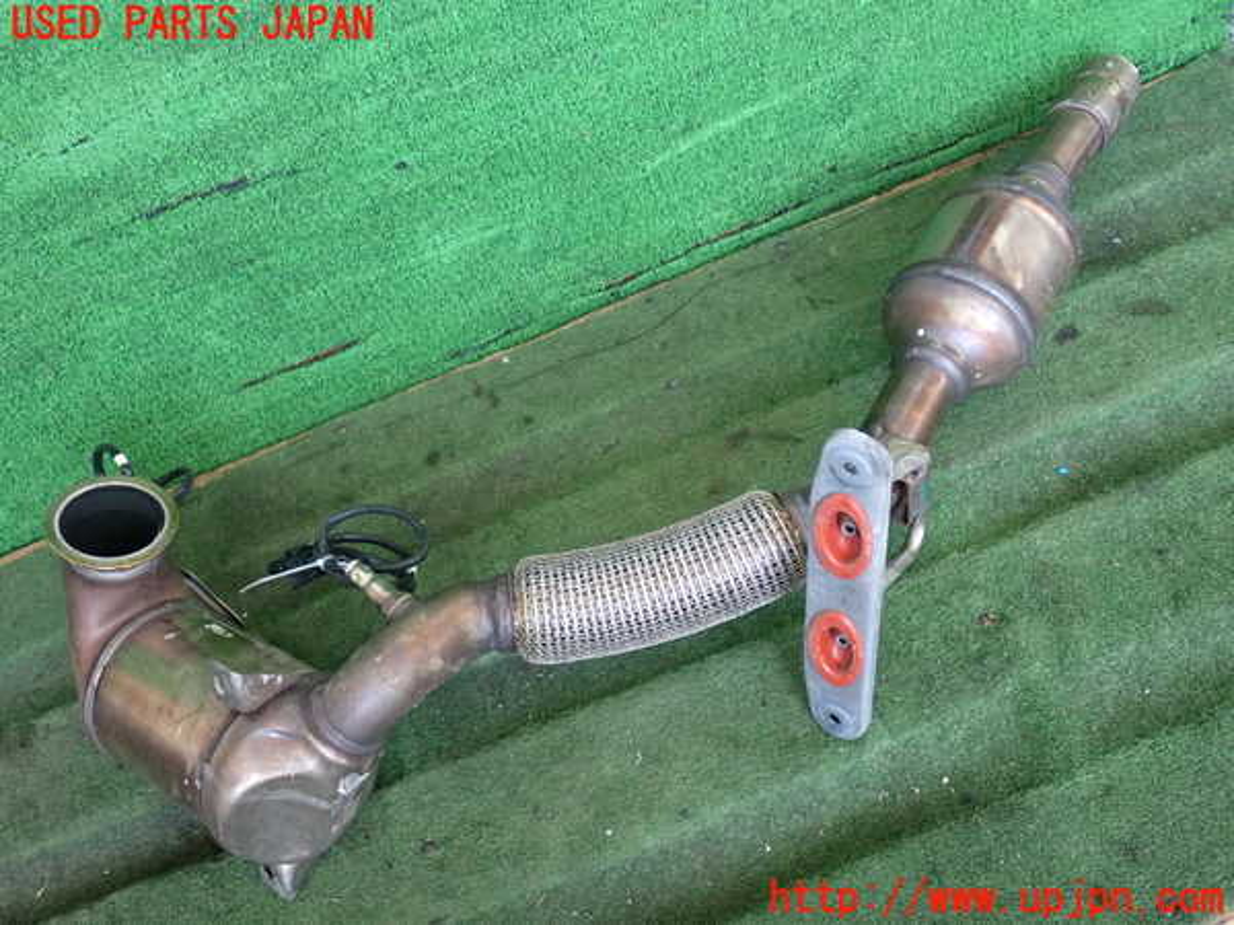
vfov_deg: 35.1
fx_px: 1462
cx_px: 617
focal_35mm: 41
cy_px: 462
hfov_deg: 45.8
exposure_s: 1/125
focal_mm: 7.31
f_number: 2.8
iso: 500
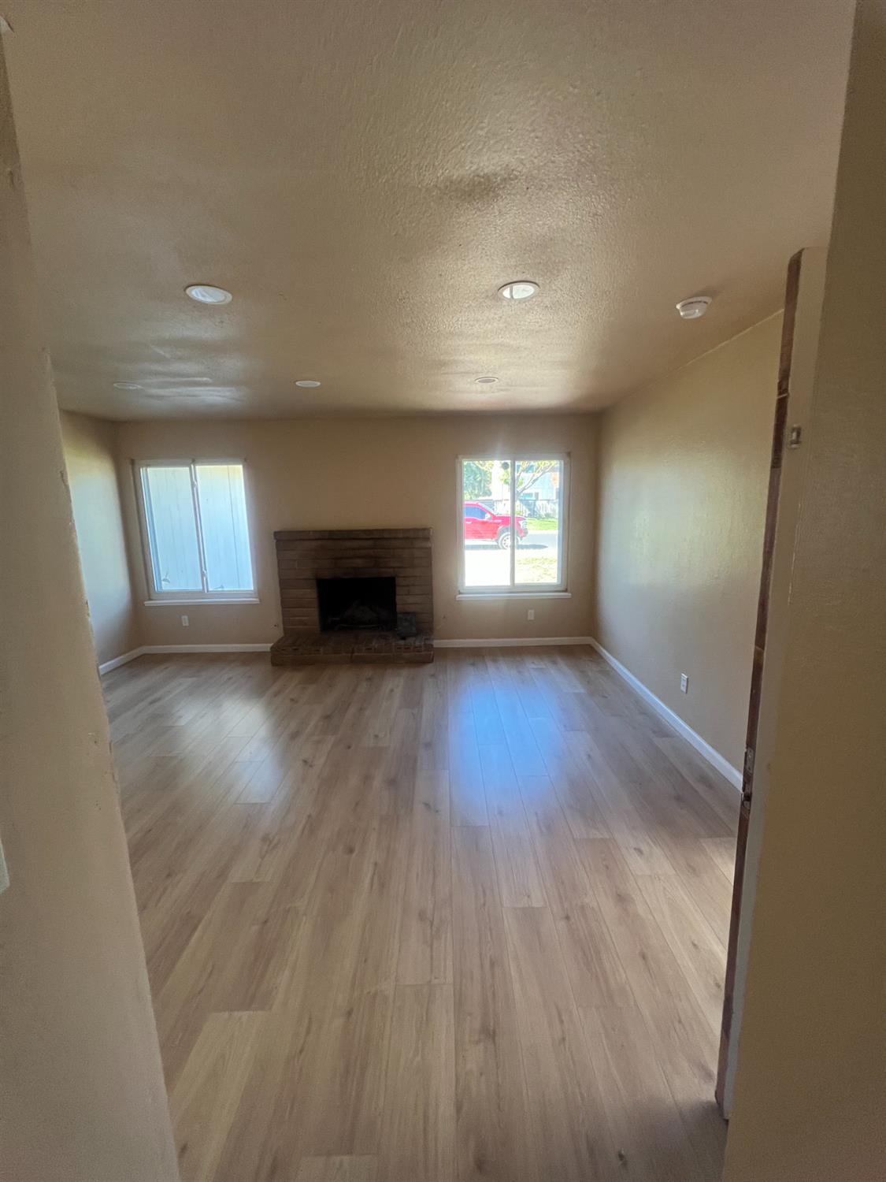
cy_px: 591
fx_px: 444
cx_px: 443
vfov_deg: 106.2
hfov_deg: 89.9
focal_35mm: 13
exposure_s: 1/120
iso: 250
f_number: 1.8
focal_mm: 1.57
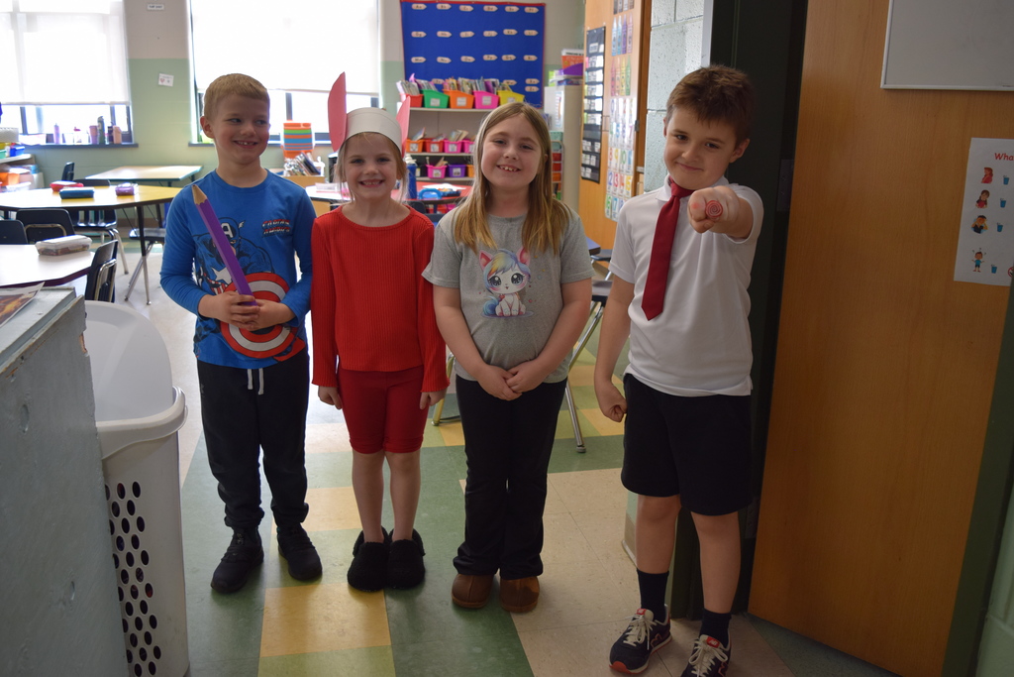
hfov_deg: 61.9
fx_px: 845
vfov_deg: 43.6
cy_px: 338
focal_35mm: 30
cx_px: 507
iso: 400
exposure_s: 1/80
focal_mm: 20
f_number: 4.5
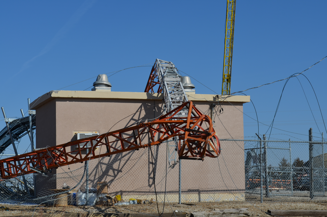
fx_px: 748
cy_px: 108
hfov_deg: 24.7
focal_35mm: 82
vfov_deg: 16.5
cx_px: 164
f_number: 10
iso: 100
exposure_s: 1/400
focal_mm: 55
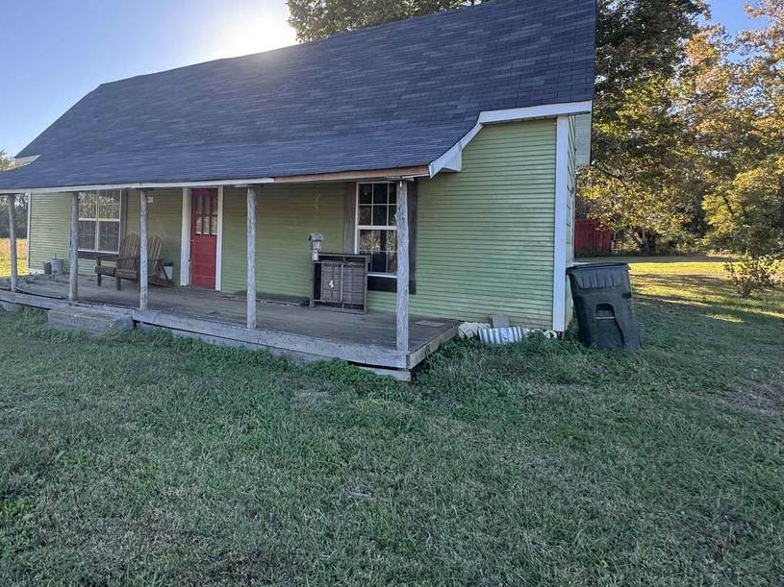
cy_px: 230
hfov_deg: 73.7
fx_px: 498
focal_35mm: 22
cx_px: 252
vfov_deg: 60.5
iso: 40
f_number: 2.2
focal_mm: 2.22
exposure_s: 1/293
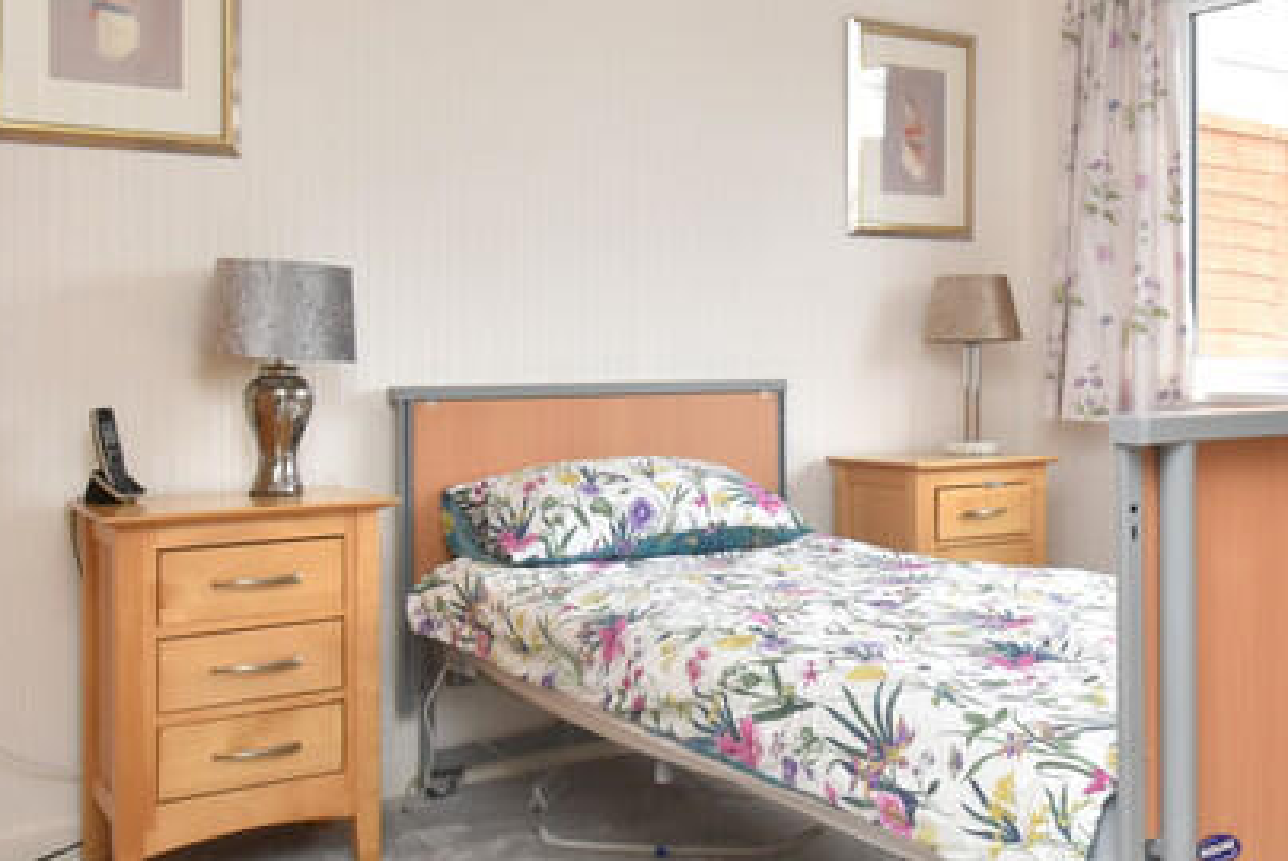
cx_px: 956
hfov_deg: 48.8
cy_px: 269
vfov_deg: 34.7
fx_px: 1360
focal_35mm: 38
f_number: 10
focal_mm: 10
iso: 500
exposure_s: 1/60
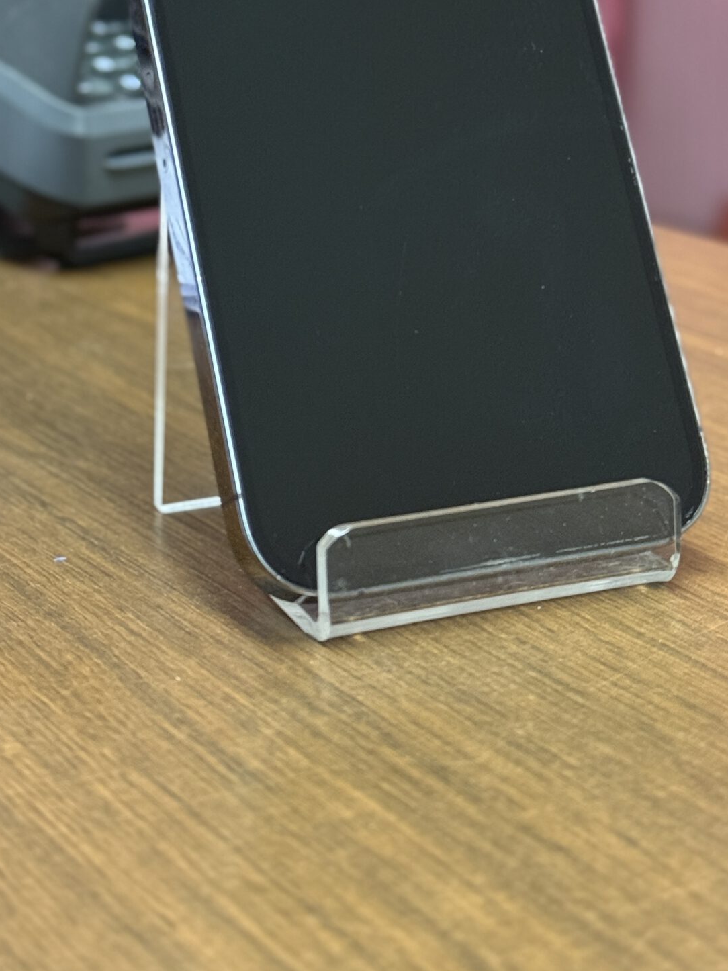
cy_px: 118
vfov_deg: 22.5
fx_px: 2384
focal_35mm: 85
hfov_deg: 17.4
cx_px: 351
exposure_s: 1/50
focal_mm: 6.76
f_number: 1.78
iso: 250
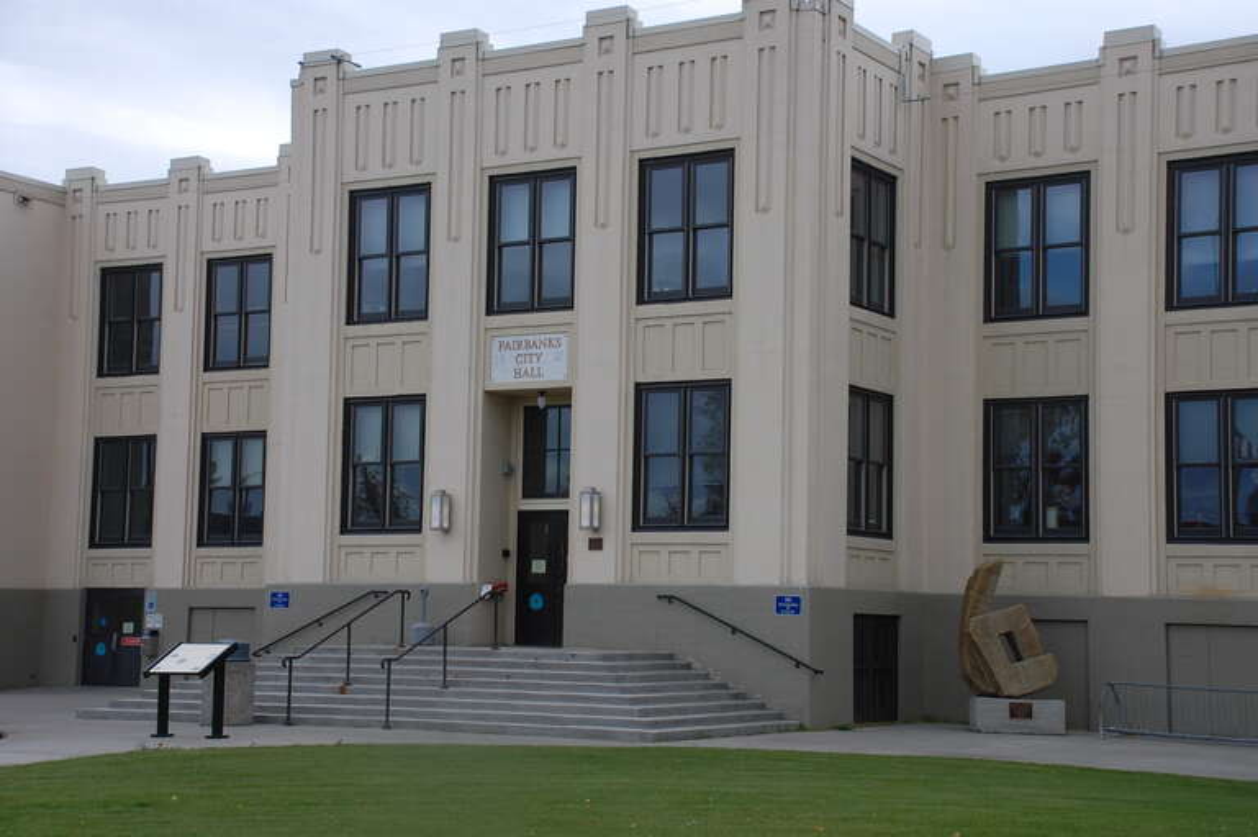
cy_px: 418
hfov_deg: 35.1
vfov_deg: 23.7
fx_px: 1990
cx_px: 629
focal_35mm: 57
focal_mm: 38
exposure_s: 1/160
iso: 200
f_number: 6.3
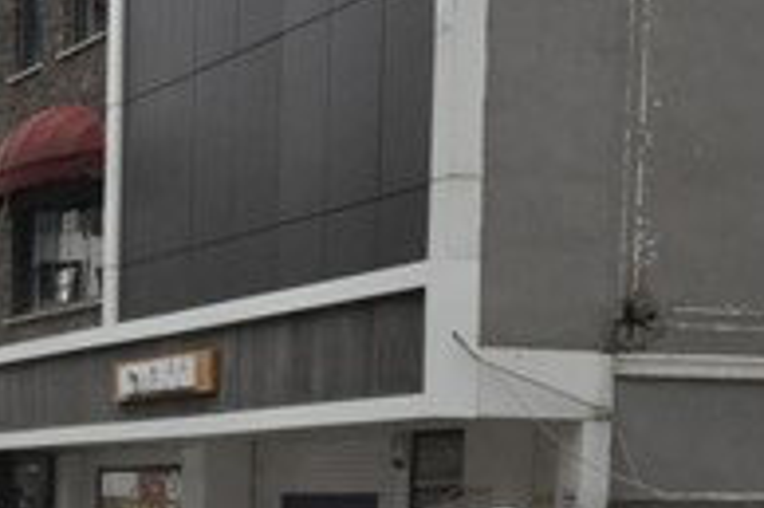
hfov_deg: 16.0
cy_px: 705
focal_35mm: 126
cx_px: 16
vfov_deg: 10.6
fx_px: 2665
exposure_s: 1/200
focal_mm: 25
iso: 2000
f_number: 20
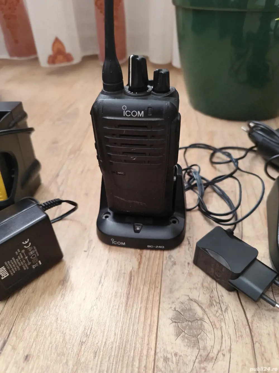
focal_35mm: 23
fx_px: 247
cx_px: 140
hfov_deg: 58.9
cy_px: 186
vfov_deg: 73.9
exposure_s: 1/50
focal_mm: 6.19
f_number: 1.65
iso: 640
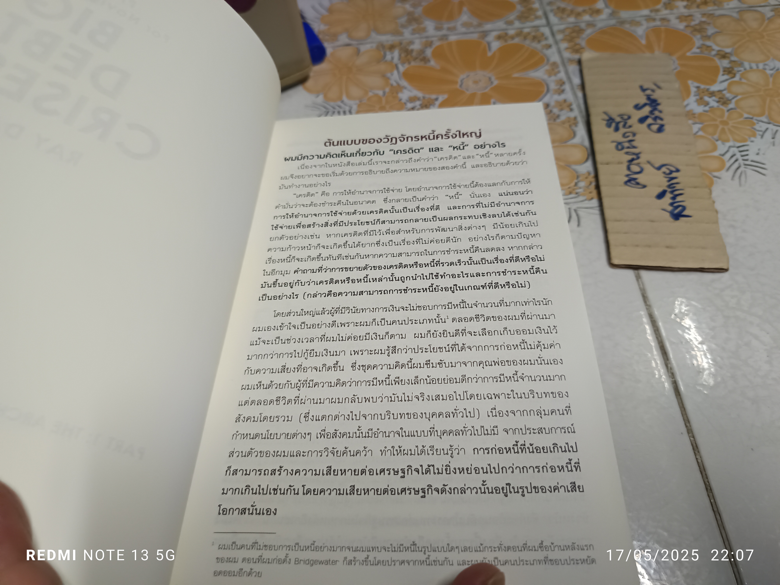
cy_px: 292
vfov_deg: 56.8
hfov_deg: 71.6
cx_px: 390
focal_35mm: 24
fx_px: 541
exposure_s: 1/50
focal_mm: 5.31
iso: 979
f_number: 1.7
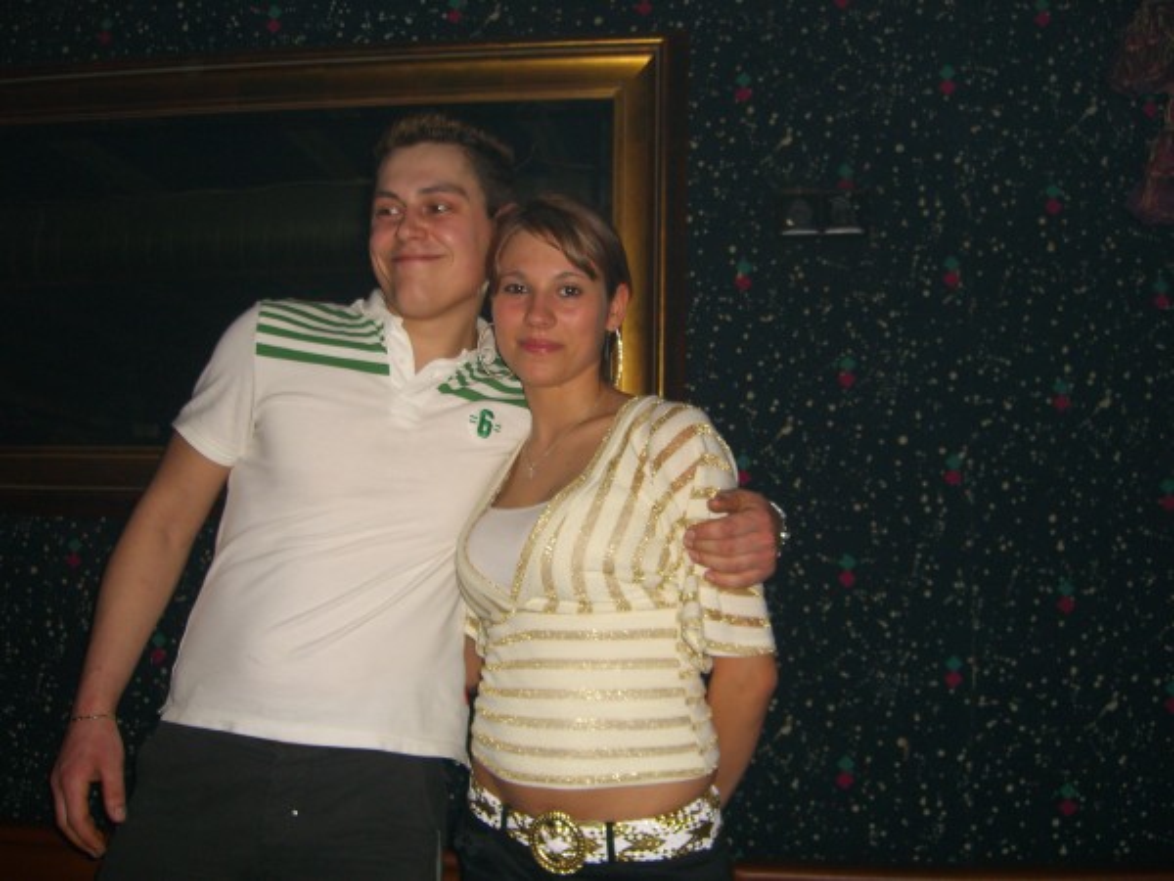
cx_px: 587
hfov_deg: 49.0
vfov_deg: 37.7
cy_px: 440
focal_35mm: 38
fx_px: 1289
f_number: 2.8
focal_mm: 7.9
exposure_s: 1/60
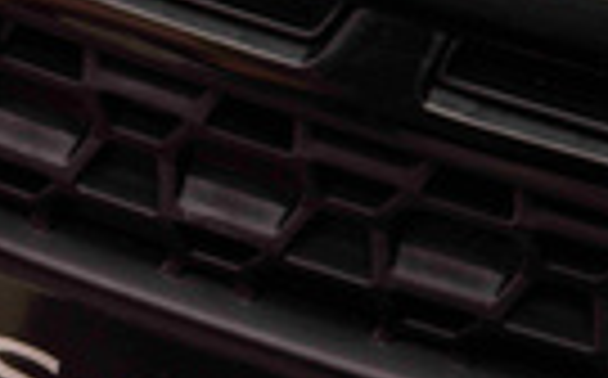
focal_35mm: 197
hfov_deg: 10.5
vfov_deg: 6.6
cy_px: 76
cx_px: -86
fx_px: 3260
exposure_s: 1/100
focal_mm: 58
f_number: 18
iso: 100
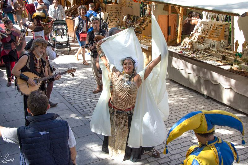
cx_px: 124
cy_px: 82
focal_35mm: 48
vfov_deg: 28.1
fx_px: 331
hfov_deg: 41.1
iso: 200
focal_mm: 32
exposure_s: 1/250
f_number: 7.1
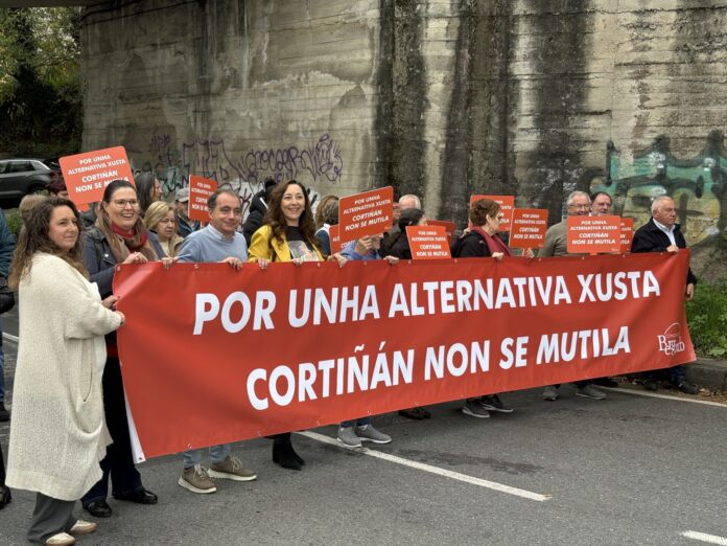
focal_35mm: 52
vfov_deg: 28.0
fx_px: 1092
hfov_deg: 36.8
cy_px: 273
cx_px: 364
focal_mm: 5.96
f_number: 1.6
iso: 50
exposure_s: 1/453
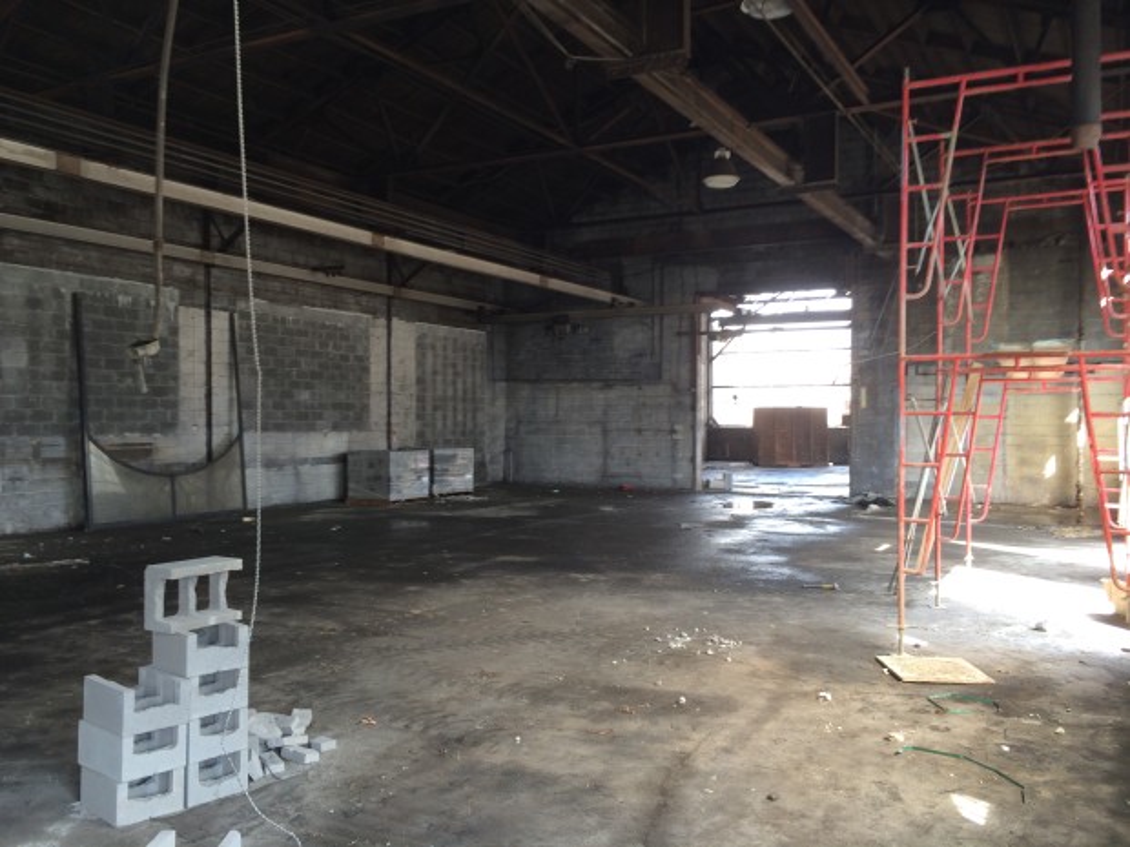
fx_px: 947
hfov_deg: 61.7
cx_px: 565
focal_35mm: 29
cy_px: 424
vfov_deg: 48.2
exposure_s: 1/60
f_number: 2.2
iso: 40
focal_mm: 4.15
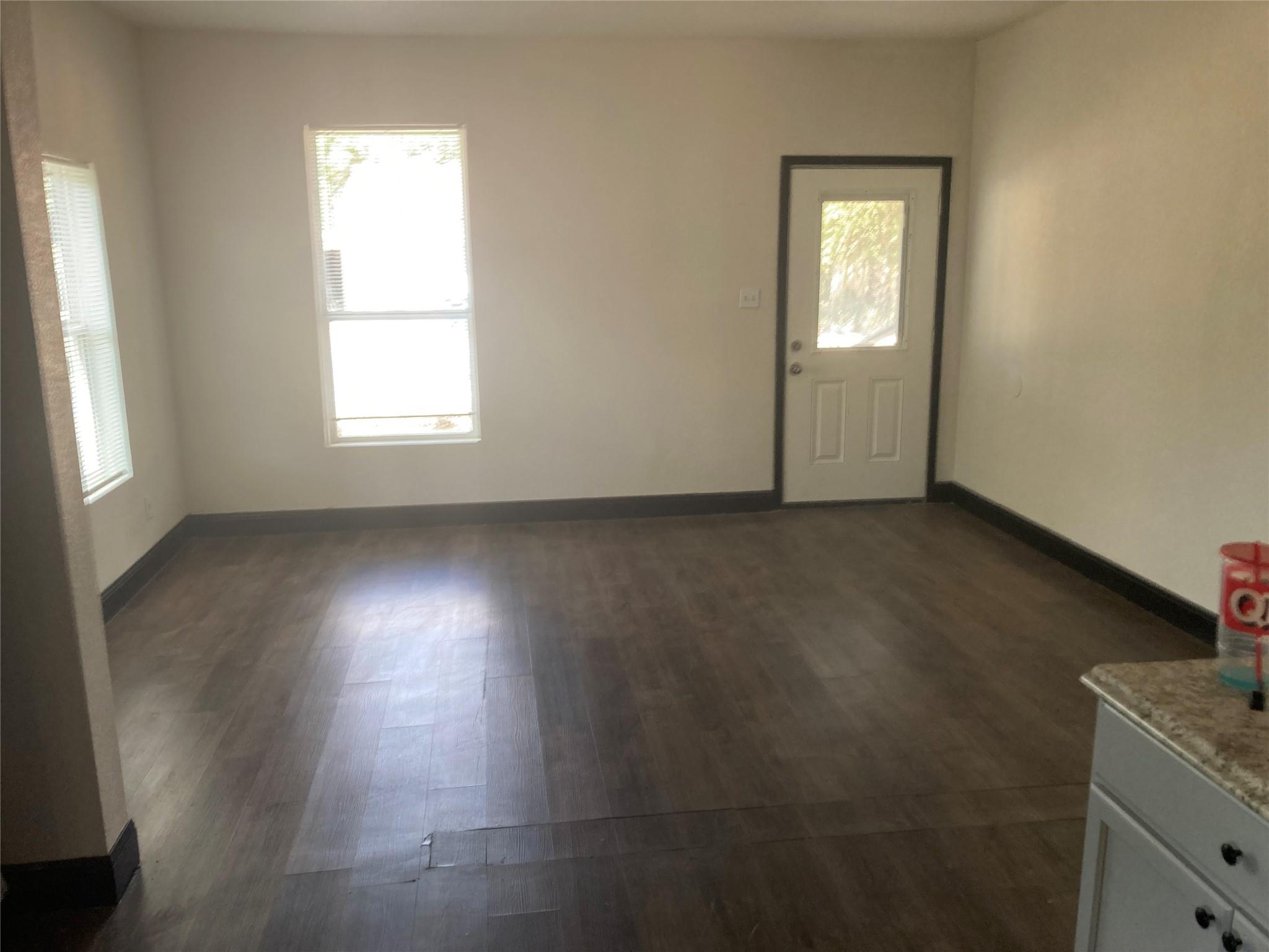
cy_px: 476
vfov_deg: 49.7
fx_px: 1026
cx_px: 634
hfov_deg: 63.4
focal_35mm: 28
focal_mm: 3.99
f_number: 1.8
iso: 80
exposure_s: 1/65
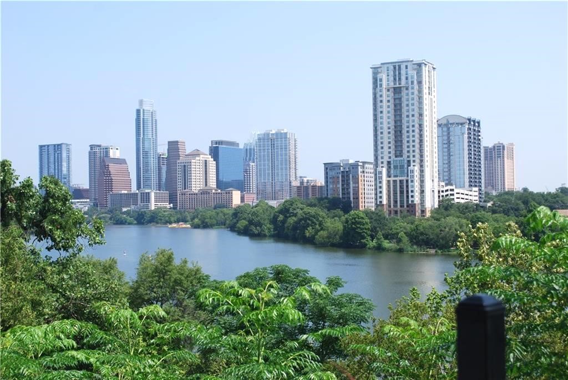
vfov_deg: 25.1
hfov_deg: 36.9
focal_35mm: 54
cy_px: 190
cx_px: 284
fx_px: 852
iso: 100
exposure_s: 1/250
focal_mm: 36
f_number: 8
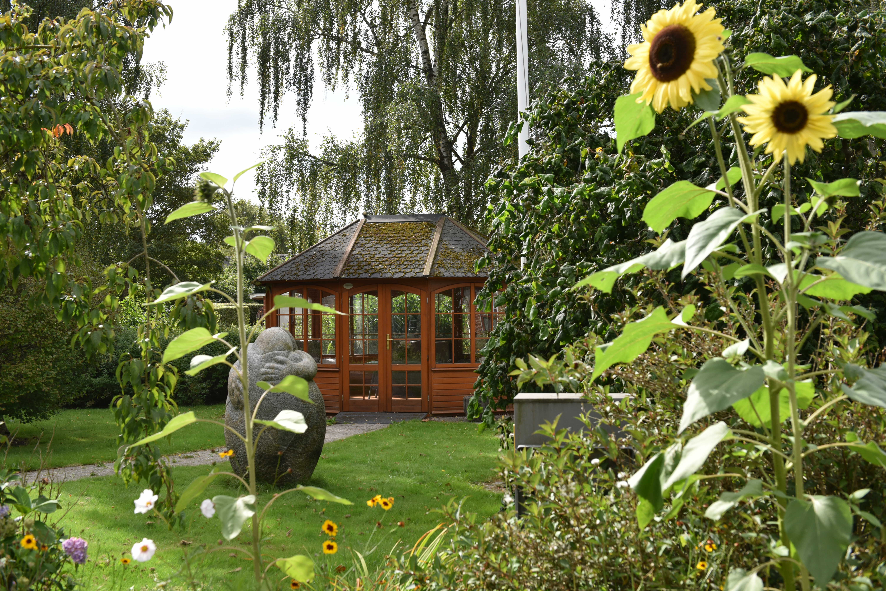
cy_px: 296
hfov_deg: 50.7
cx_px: 443
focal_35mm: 38
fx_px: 936
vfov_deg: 35.1
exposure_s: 1/800
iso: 500
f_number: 6.3
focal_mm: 38
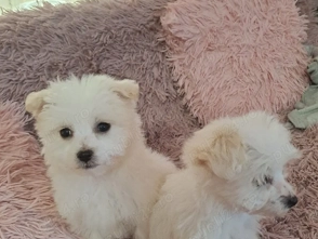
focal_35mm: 34
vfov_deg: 41.6
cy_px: 147
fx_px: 313
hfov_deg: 53.9
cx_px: 160
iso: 200
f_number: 1.8
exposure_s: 1/50
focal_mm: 4.65
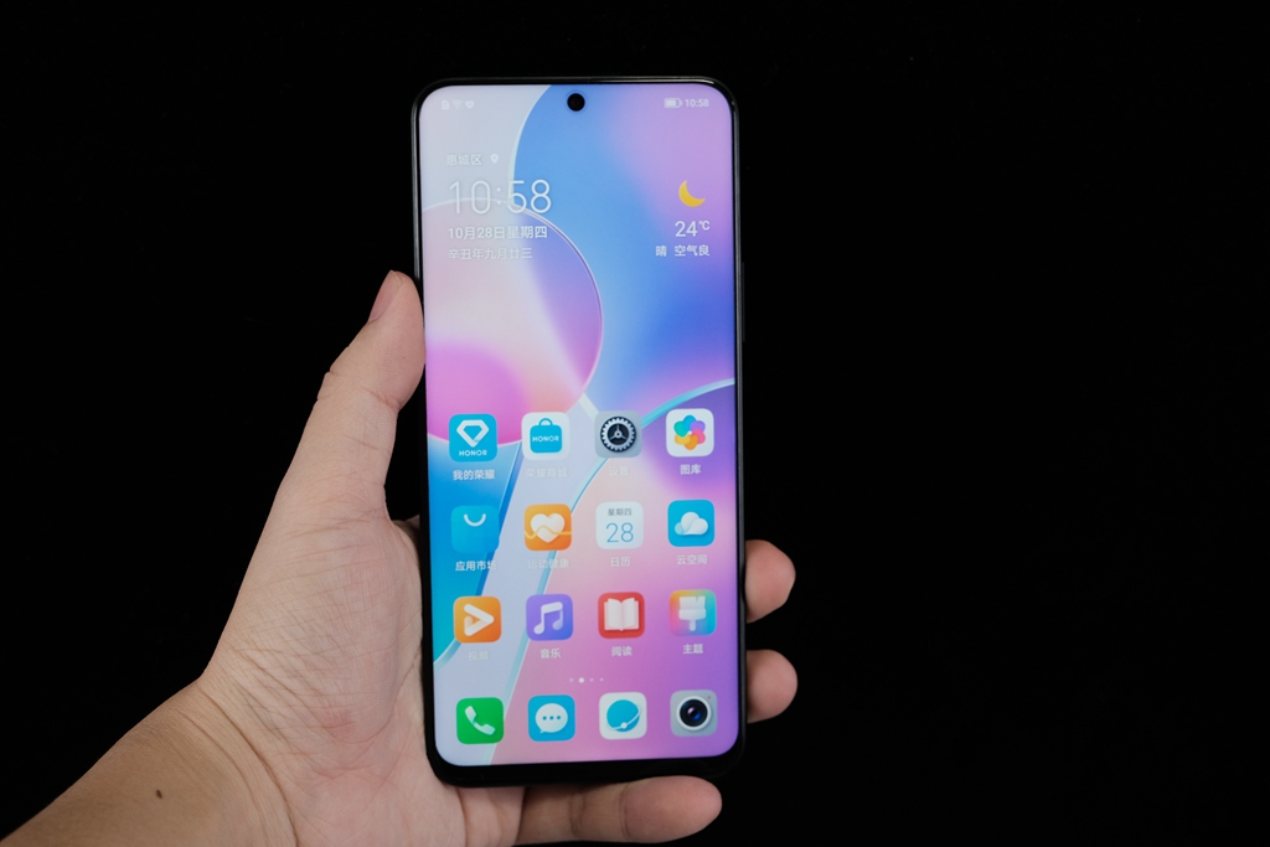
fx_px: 1623
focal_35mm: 46
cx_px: 635
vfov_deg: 29.3
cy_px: 424
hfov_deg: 42.7
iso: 800
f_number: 5
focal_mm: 30.8
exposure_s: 1/100
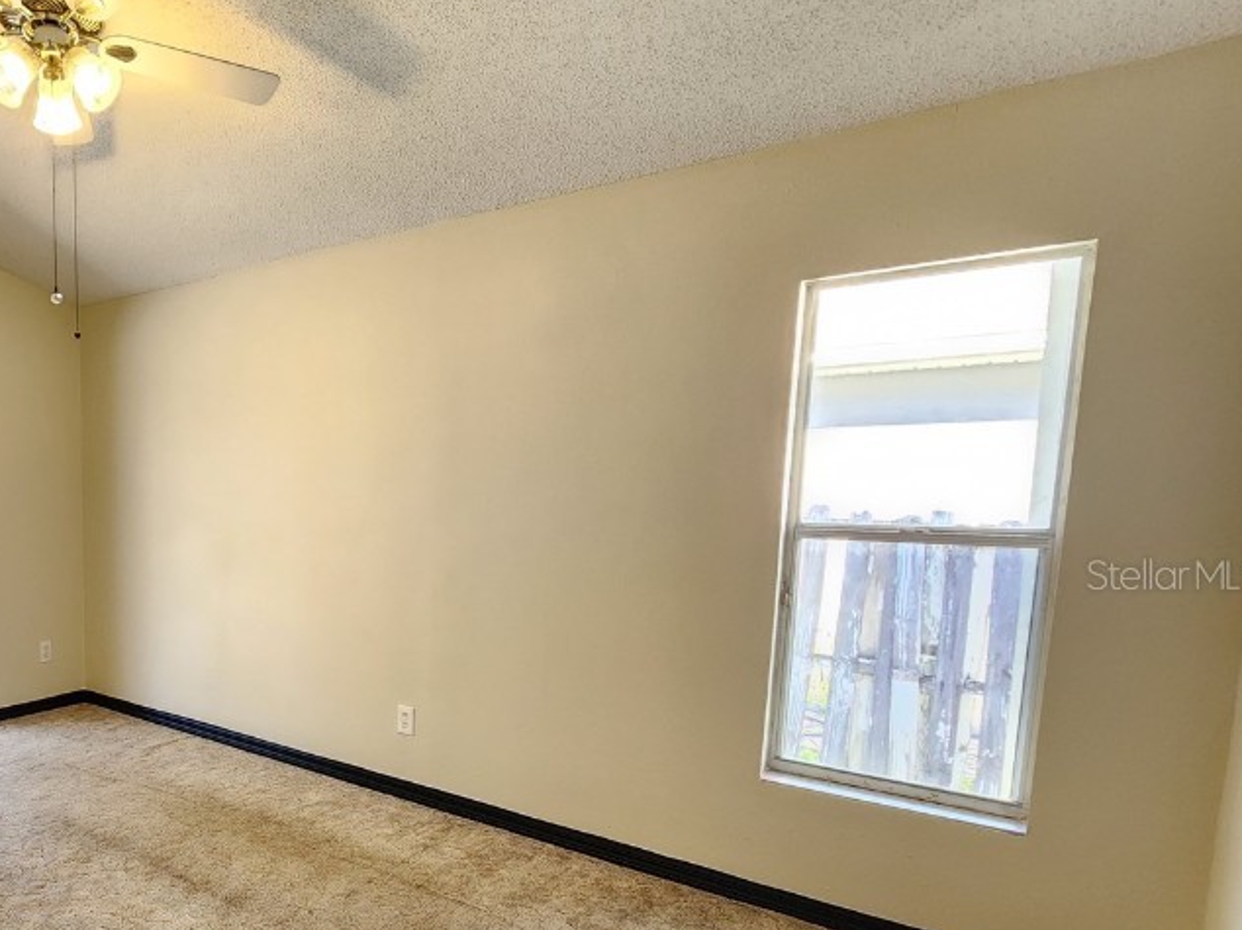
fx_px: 753
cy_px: 574
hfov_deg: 71.9
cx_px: 268
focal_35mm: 21
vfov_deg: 62.6
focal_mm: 2.2
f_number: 2.2
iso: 250
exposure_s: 1/60
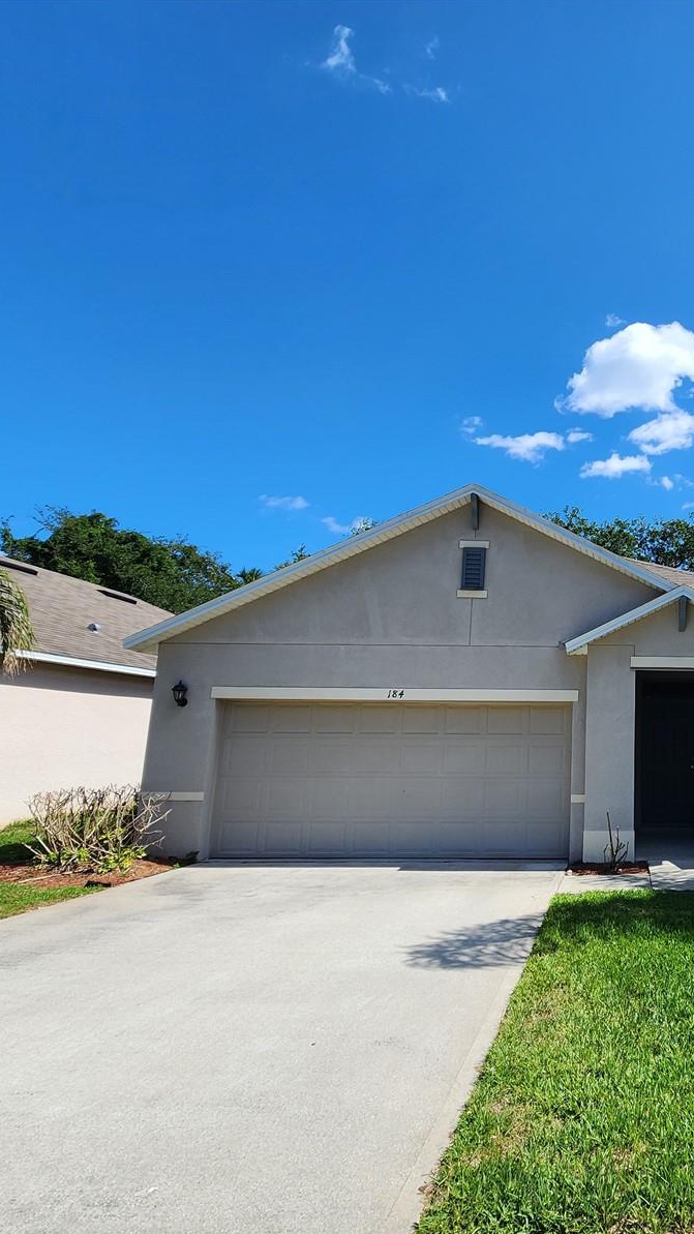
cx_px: 638
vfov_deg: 89.6
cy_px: 616
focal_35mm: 19
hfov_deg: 50.9
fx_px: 622
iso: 50
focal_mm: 2.2
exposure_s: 1/1904
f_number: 2.2
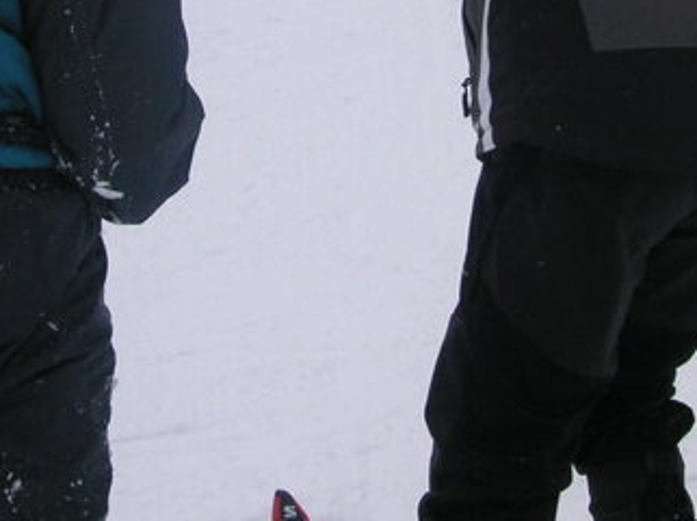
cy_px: -58
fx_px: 1851
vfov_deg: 15.6
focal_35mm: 92
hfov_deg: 21.2
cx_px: 223
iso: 50
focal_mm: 6.1
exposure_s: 1/750
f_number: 2.8
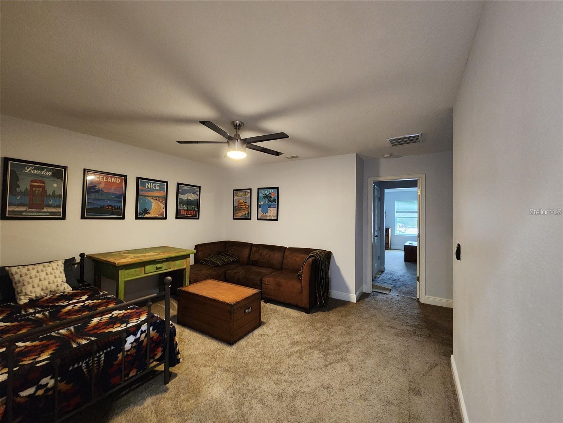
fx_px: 211
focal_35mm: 13
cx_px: 282
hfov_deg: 106.2
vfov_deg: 89.9
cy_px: 212
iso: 640
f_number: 2.2
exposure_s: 1/24
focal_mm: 2.2
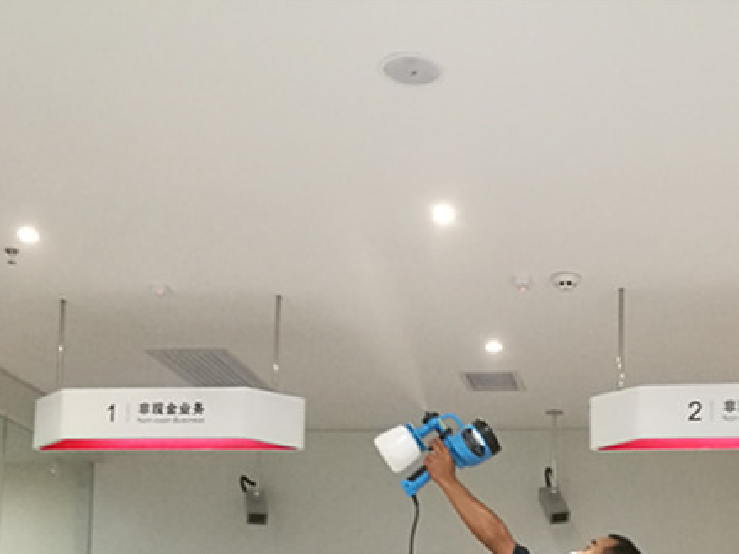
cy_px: 599
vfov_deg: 23.4
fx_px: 1259
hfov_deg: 32.3
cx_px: 515
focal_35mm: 59
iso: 320
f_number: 2.2
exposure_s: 1/33.3
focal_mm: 4.5
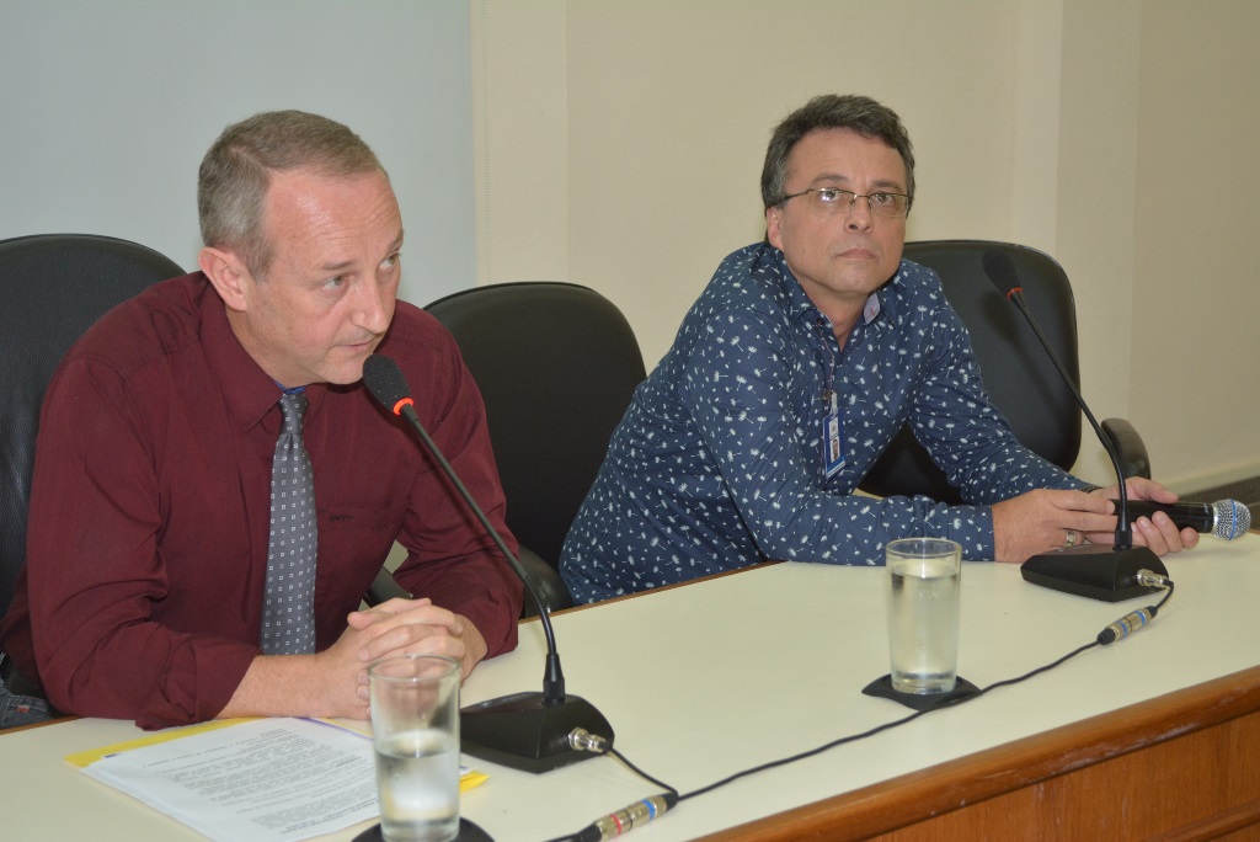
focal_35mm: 60
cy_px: 421
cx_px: 630
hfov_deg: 33.4
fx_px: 2101
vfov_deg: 22.7
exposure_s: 1/60
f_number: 5.3
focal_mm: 40
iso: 900
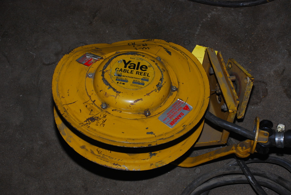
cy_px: 98
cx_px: 146
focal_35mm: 66
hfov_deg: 30.5
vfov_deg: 20.7
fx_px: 534
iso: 200
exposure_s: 1/60
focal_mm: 44
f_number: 4.8
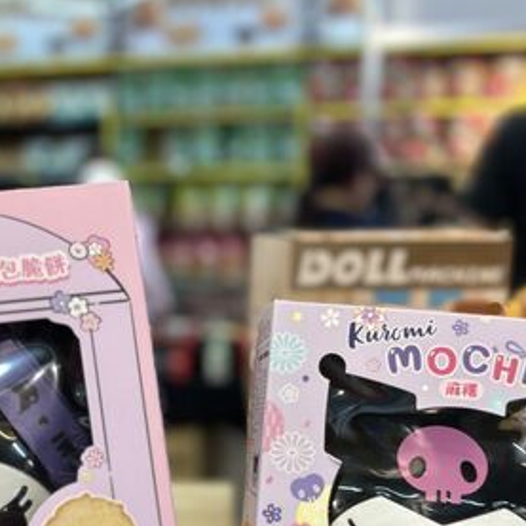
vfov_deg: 35.7
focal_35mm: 46
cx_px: 171
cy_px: 410
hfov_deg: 36.4
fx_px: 791
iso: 100
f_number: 1.78
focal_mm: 6.86
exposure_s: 1/120
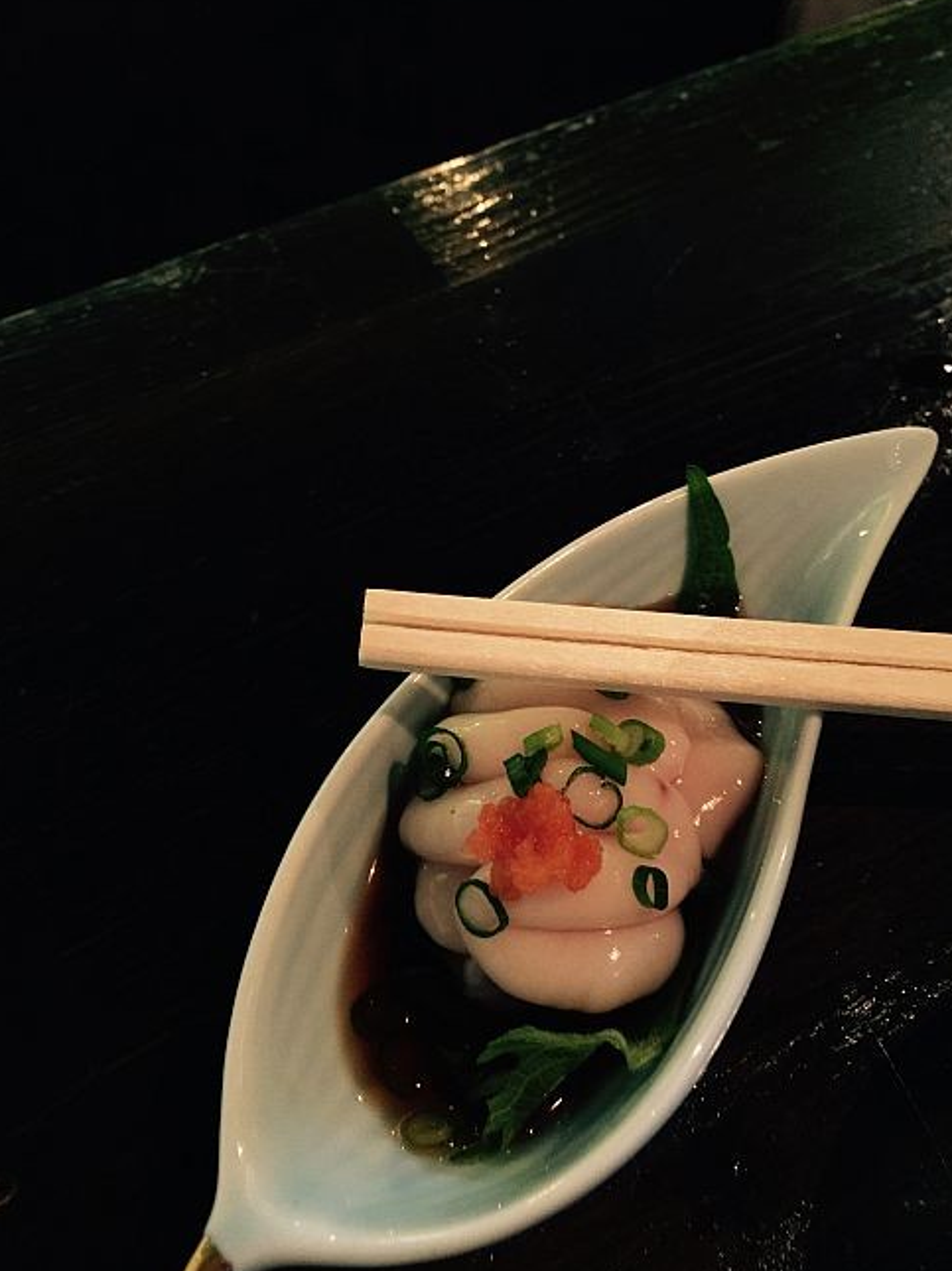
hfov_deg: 46.8
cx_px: 483
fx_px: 1101
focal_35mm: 30
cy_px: 628
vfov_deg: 60.0
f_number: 2.2
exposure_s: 1/8
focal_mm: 4.15
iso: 125
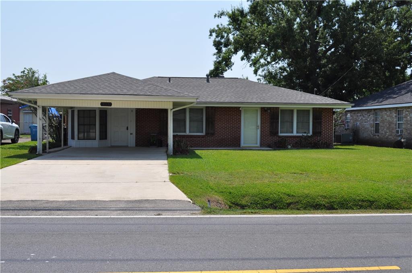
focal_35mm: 39
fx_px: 446
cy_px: 136
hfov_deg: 49.6
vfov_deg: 34.1
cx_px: 206
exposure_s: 1/400
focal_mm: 26
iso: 200
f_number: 10
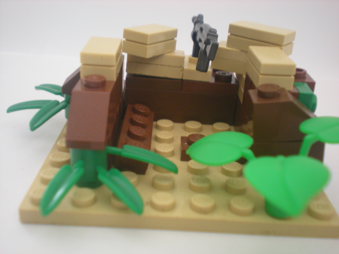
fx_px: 431
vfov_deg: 32.9
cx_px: 170
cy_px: 127
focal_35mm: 44
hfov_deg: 42.9
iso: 204
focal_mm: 7.4
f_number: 3.5
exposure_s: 1/8
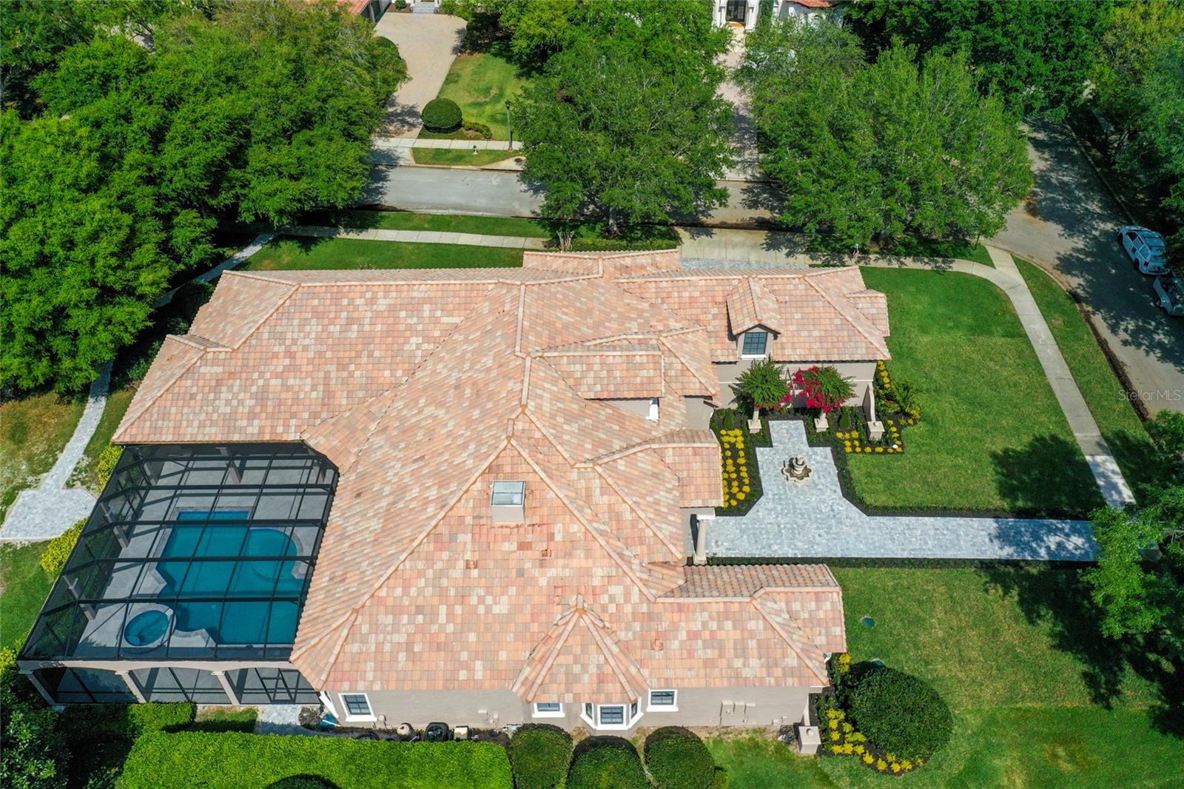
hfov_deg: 65.5
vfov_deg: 46.4
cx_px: 592
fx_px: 921
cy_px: 394
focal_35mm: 28
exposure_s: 1/500
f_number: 5.6
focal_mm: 10.26
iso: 200
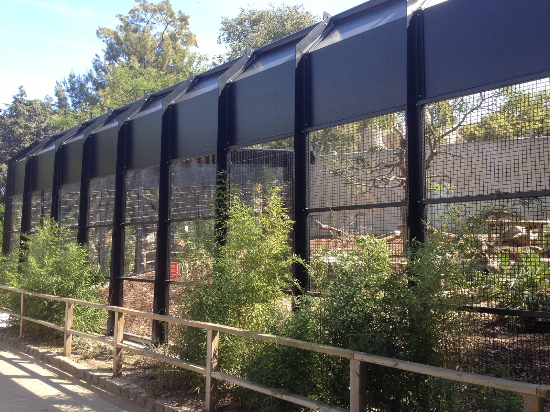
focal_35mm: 35
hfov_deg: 52.6
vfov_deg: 40.7
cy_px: 206
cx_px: 275
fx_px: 556
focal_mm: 4.28
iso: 50
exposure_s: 1/330
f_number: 2.4
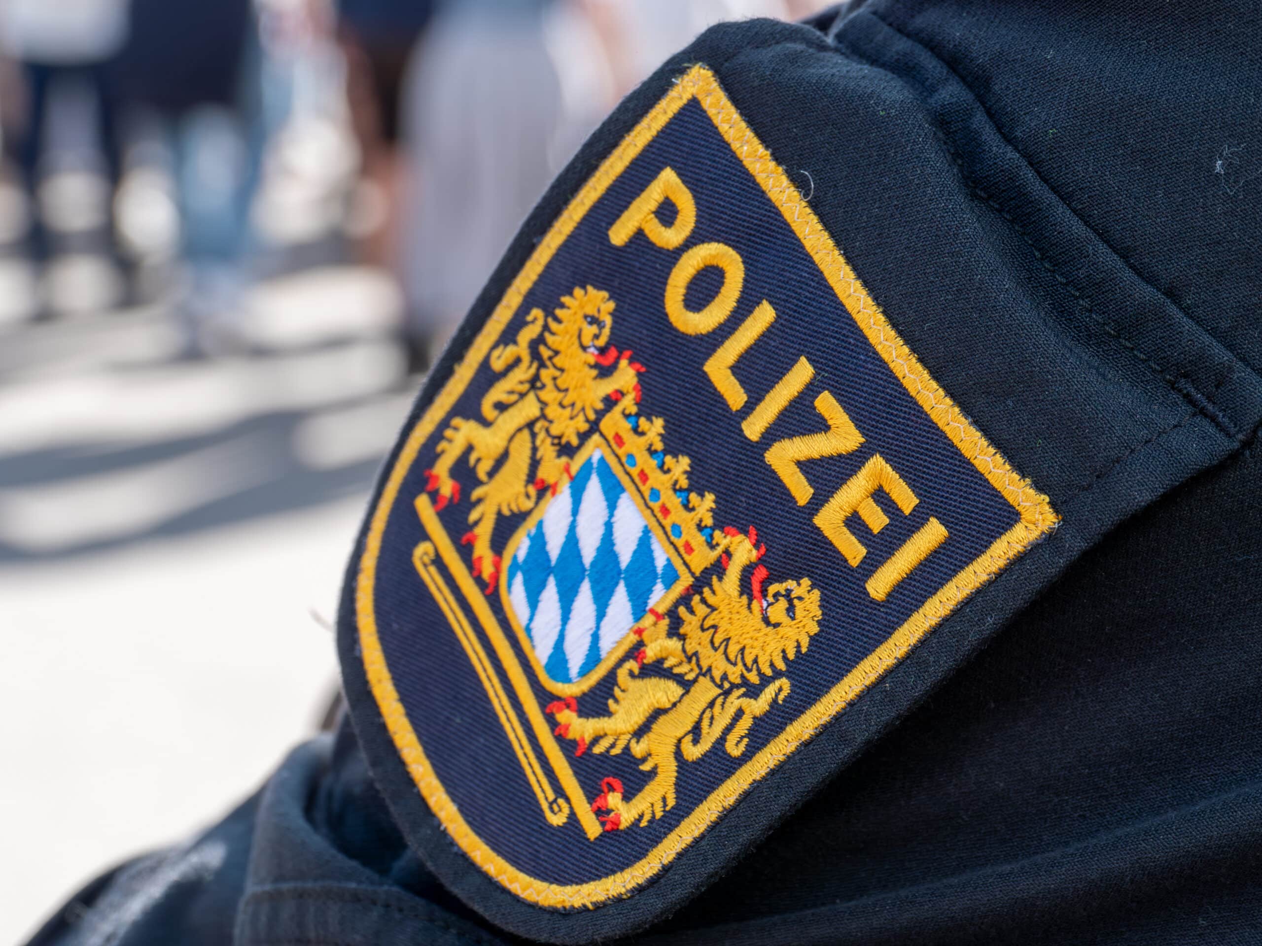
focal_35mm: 108
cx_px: 631
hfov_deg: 18.2
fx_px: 3937
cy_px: 473
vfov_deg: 13.7
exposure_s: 1/320
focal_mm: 54
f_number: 6.3
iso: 200
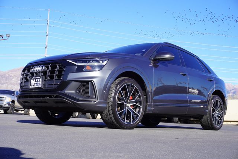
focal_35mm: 46
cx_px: 119
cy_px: 80
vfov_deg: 29.0
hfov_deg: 42.3
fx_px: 308
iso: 100
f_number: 9
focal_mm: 31
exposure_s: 1/100
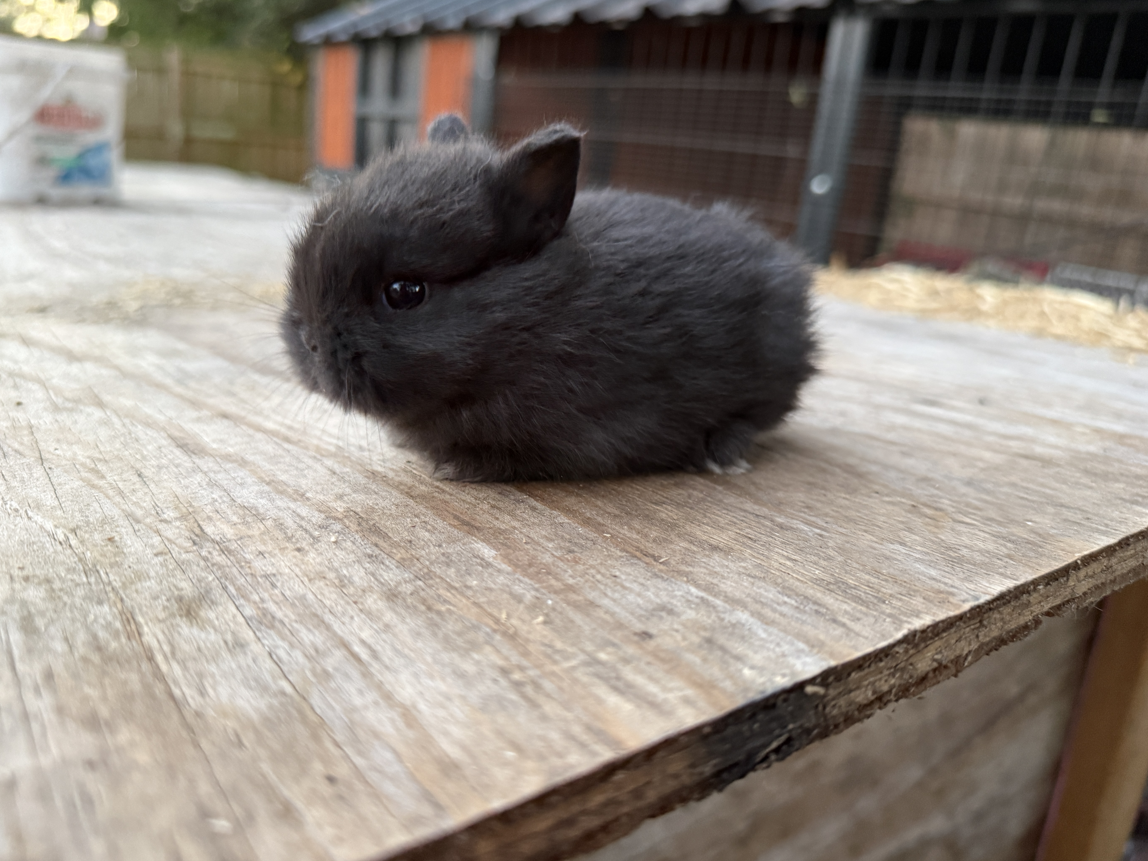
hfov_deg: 69.4
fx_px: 829
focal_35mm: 25
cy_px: 444
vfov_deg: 54.9
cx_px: 577
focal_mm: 6.76
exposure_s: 1/60
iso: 400
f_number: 1.78
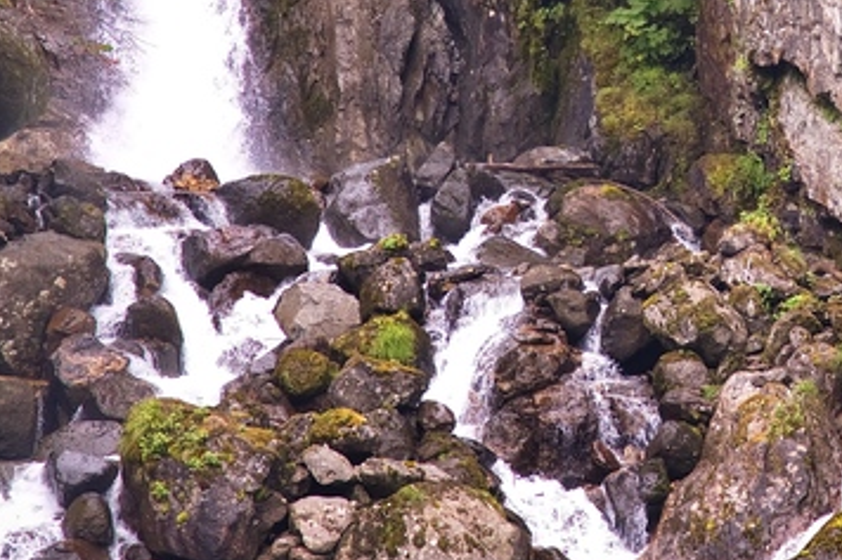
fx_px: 10099
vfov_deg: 3.2
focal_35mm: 432
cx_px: 823
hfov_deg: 4.8
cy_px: -24
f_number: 4
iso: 450
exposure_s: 1/250
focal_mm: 120
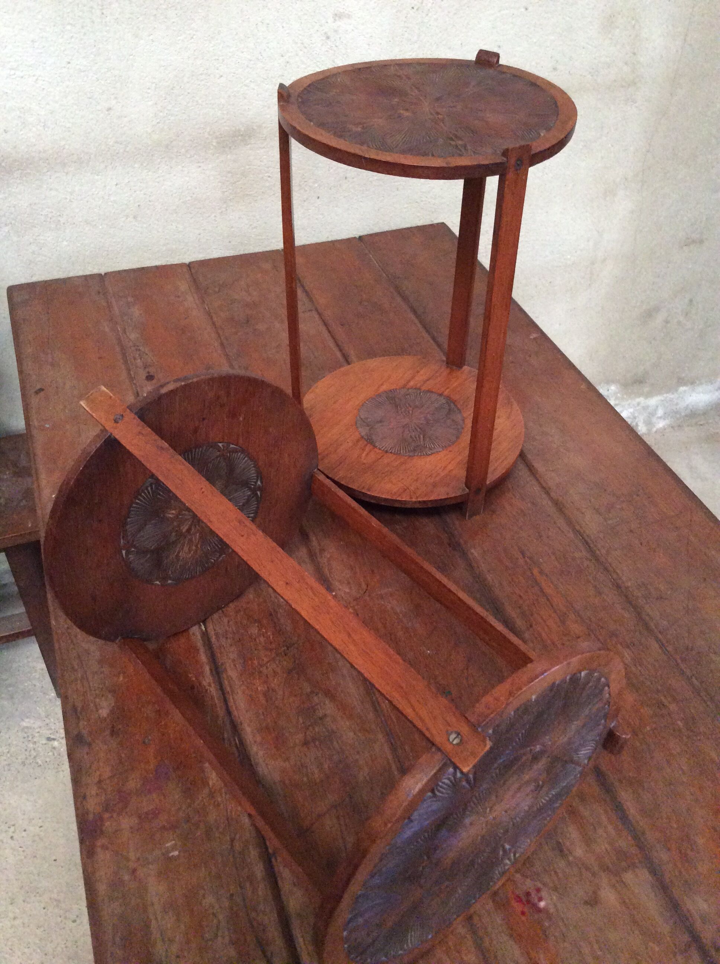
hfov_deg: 44.1
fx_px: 890
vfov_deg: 56.9
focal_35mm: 32
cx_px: 360
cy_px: 482
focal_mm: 3.3
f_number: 2.4
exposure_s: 1/25
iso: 320
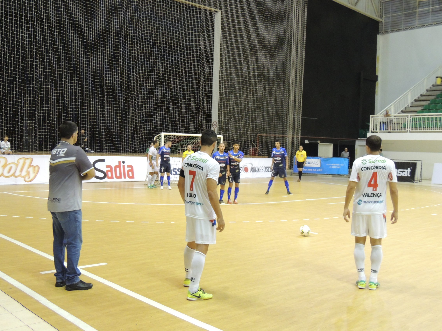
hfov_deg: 46.8
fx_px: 511
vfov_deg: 36.0
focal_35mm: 40
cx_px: 221
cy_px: 166
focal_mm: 7.1
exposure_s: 1/30
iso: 800
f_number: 3.3
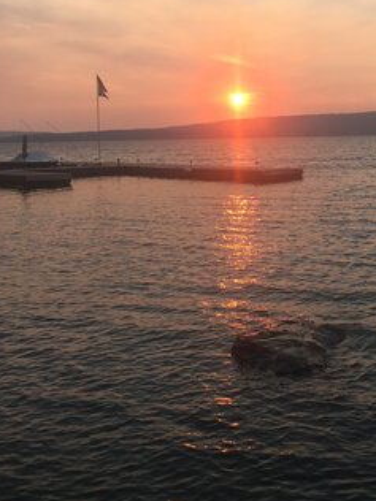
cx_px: 271
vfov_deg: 42.2
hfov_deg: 32.4
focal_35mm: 44
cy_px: 157
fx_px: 637
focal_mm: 4.15
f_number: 2.2
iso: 25
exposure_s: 1/316
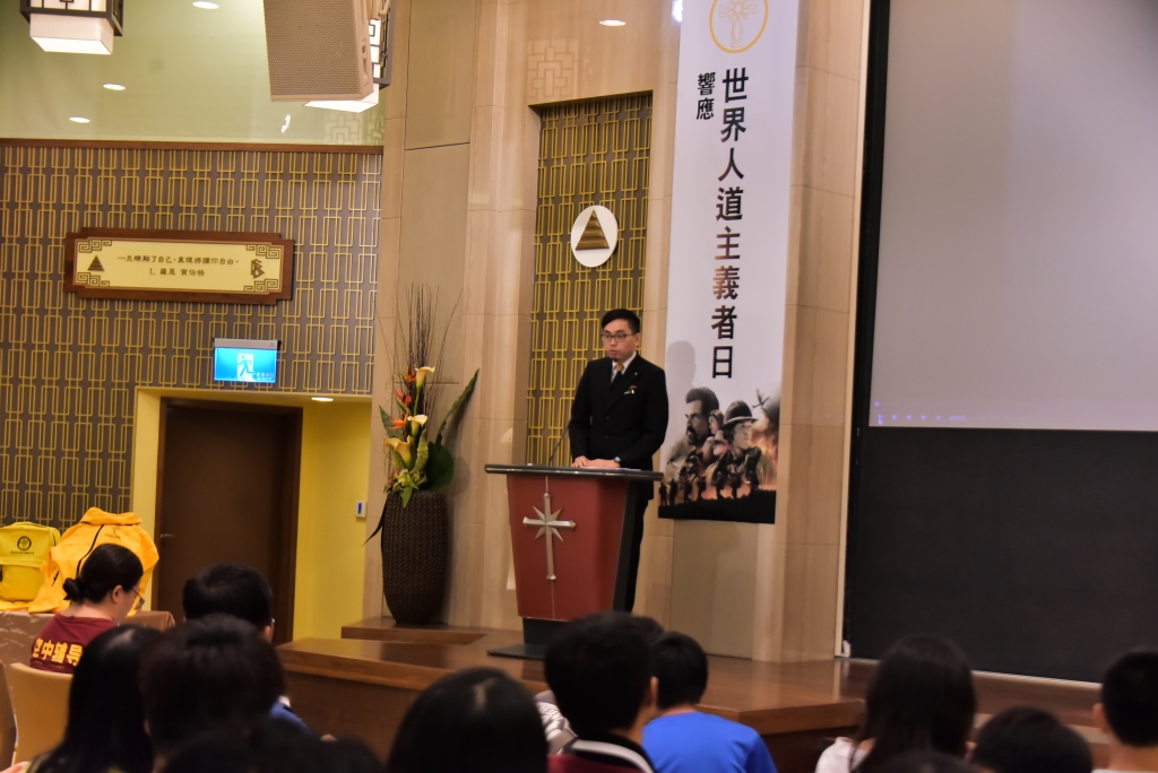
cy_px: 386
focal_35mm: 62
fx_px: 1995
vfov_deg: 21.9
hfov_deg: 32.4
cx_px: 579
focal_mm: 62
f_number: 4.8
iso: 3200
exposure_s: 1/250
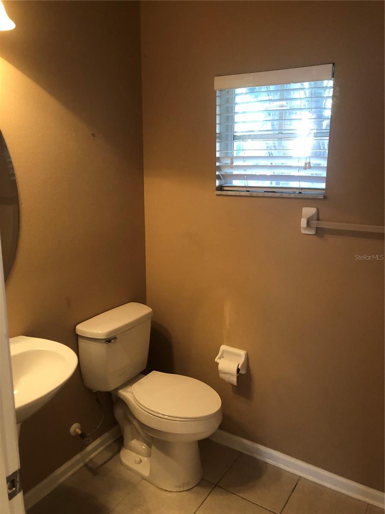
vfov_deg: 63.4
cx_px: 192
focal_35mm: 28
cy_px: 257
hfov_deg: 49.7
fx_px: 415
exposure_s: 1/15
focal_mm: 3.99
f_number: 1.8
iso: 100
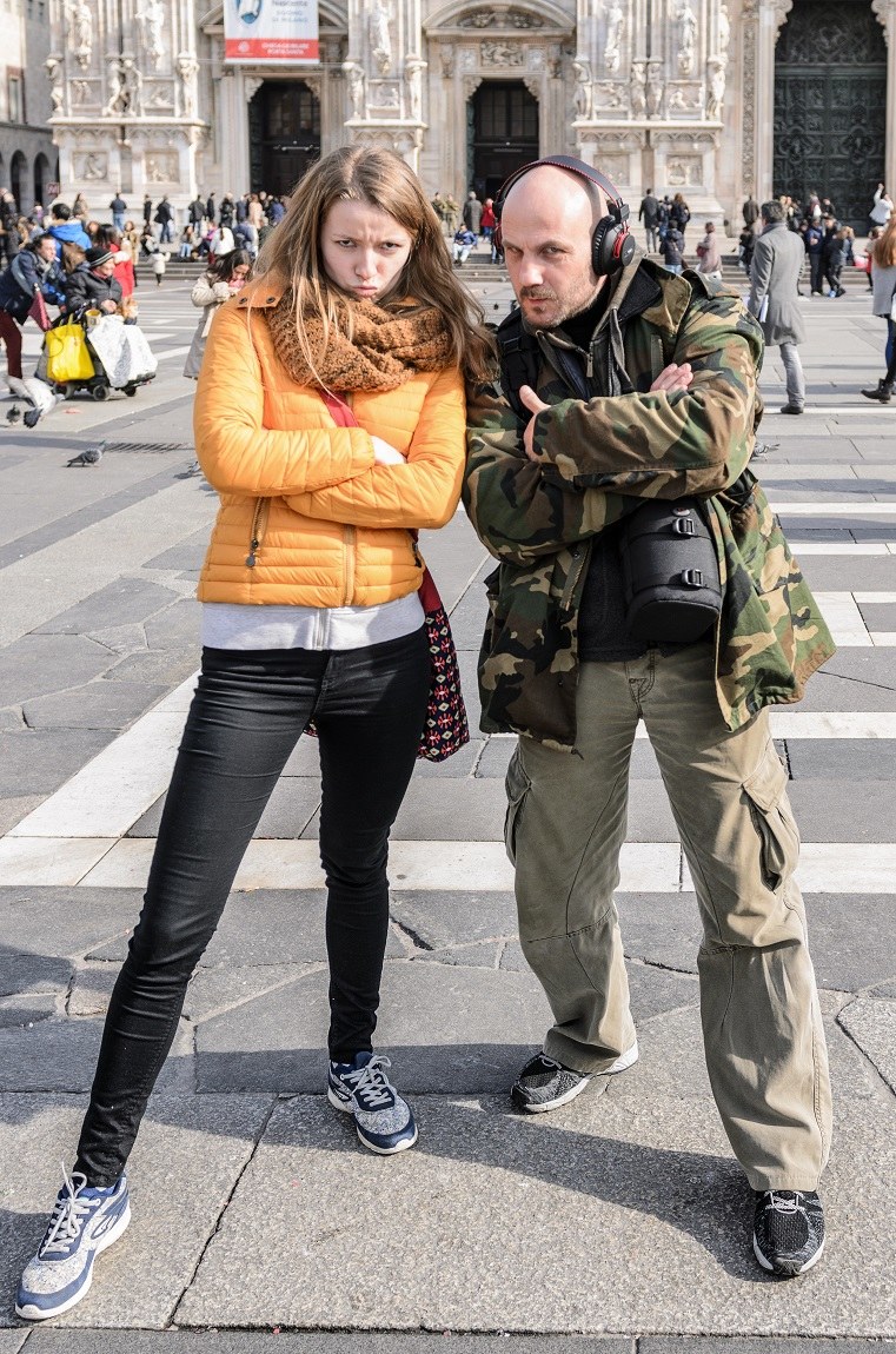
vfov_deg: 48.0
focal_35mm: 40
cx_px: 448
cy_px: 677
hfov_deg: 32.9
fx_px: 1520
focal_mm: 27
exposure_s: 1/320
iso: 100
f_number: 4
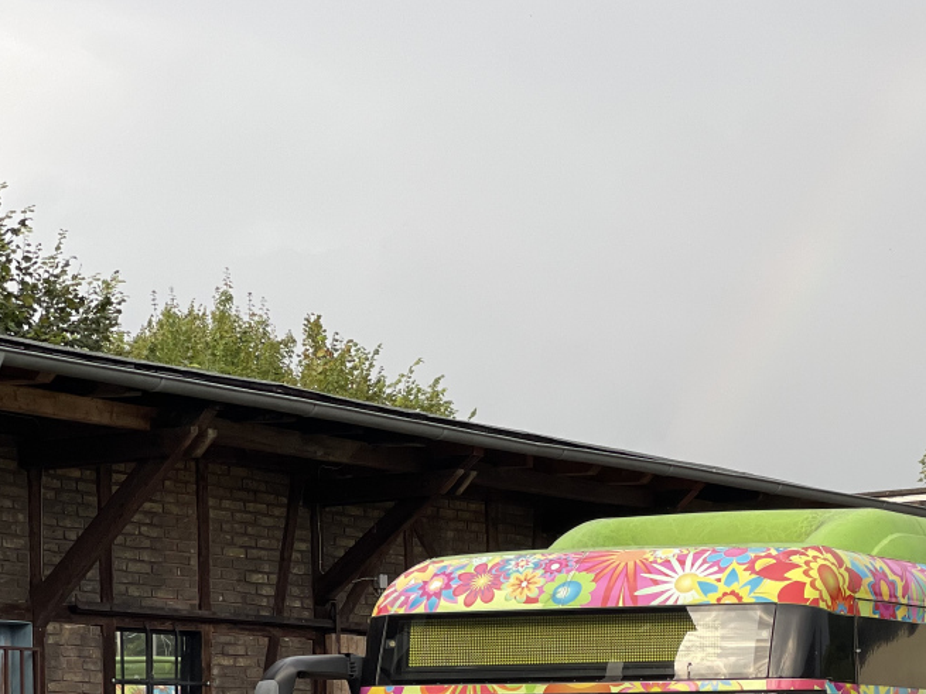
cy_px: 642
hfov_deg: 15.3
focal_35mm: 127
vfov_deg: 11.6
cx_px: 867
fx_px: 3397
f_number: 2.2
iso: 32
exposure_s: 1/121
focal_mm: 7.5
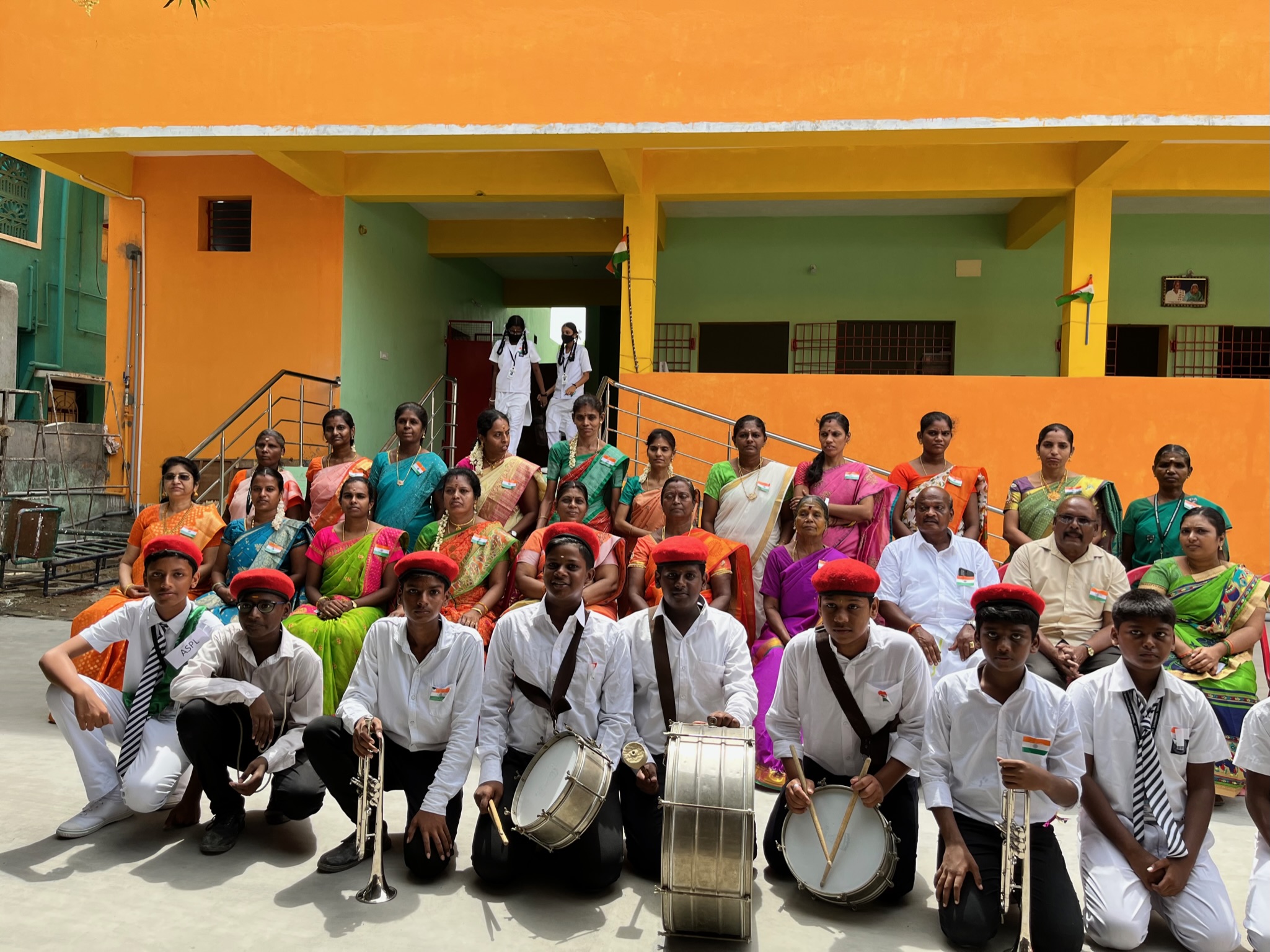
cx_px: 635
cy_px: 476
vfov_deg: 53.0
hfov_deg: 67.3
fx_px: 954
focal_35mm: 26
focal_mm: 5.1
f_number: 1.6
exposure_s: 1/688
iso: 50
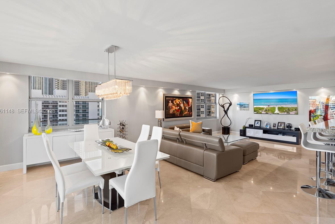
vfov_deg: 70.4
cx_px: 164
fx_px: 158
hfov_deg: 93.3
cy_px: 111
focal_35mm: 17
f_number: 4.5
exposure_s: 1/25
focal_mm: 16
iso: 250
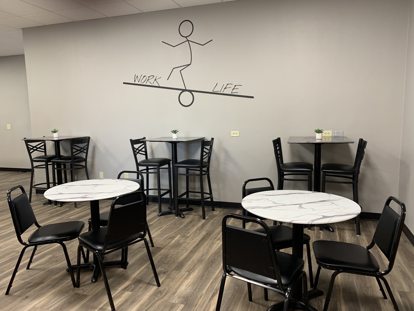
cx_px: 207
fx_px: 311
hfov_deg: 67.3
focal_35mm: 26
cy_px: 156
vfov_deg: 53.1
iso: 160
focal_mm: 4.25
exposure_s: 1/60
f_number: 1.8
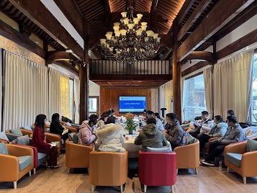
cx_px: 128
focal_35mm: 24
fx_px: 178
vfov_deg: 56.8
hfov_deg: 71.6
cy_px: 96
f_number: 1.78
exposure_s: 1/107
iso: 200
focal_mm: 6.76
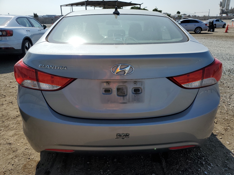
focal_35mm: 26
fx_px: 176
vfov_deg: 53.1
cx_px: 117
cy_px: 88
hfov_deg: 67.3
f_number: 1.5
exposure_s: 1/5000
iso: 50
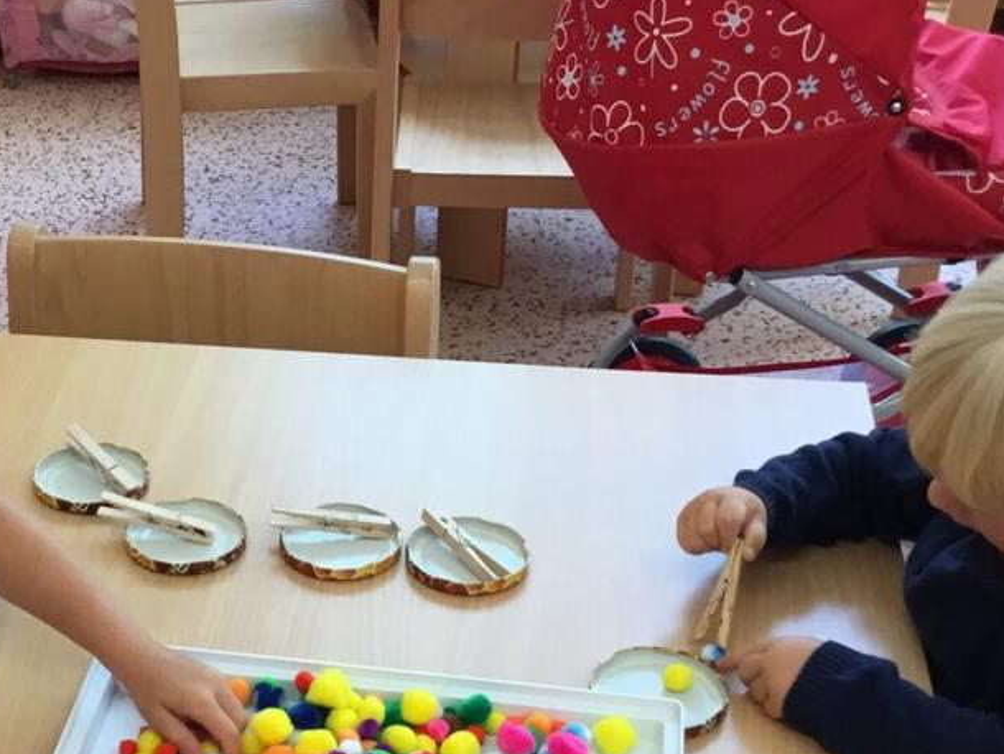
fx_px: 1973
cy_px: 598
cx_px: 267
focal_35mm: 68
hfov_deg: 28.2
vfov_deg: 21.4
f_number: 2.4
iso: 40
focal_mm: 3.3
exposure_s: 1/33
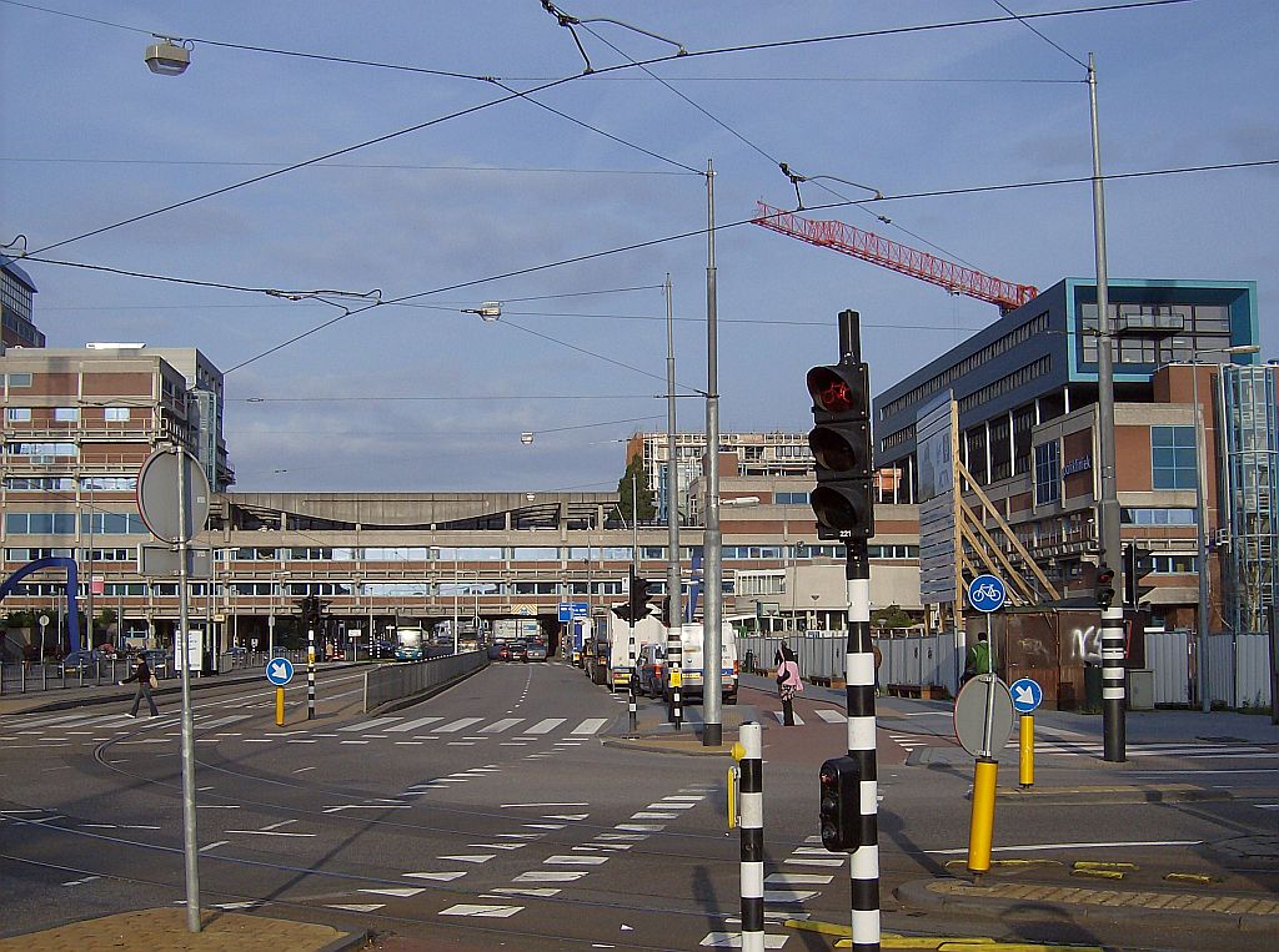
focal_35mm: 46
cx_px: 640
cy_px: 476
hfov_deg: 41.3
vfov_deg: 31.4
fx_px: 1696
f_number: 5.1
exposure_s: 1/665
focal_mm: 7.7
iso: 100
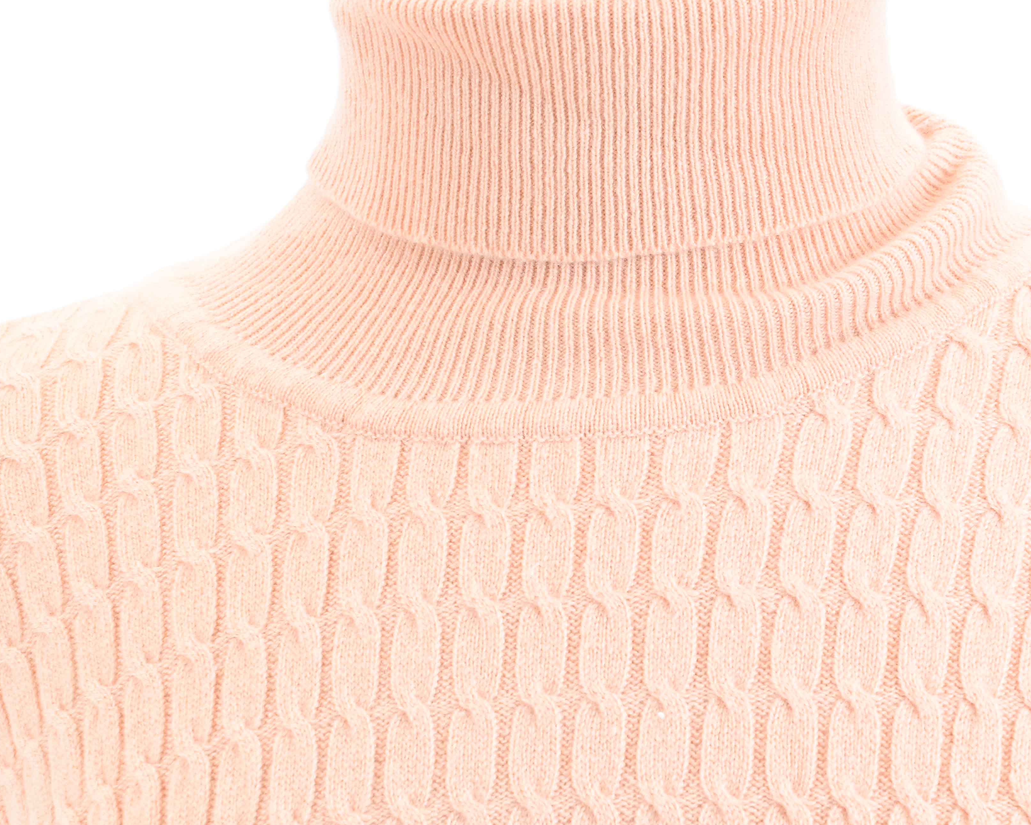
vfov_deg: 8.1
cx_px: 621
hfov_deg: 10.1
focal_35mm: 192
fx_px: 5859
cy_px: 393
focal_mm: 90
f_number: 10
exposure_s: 1/80
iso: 400
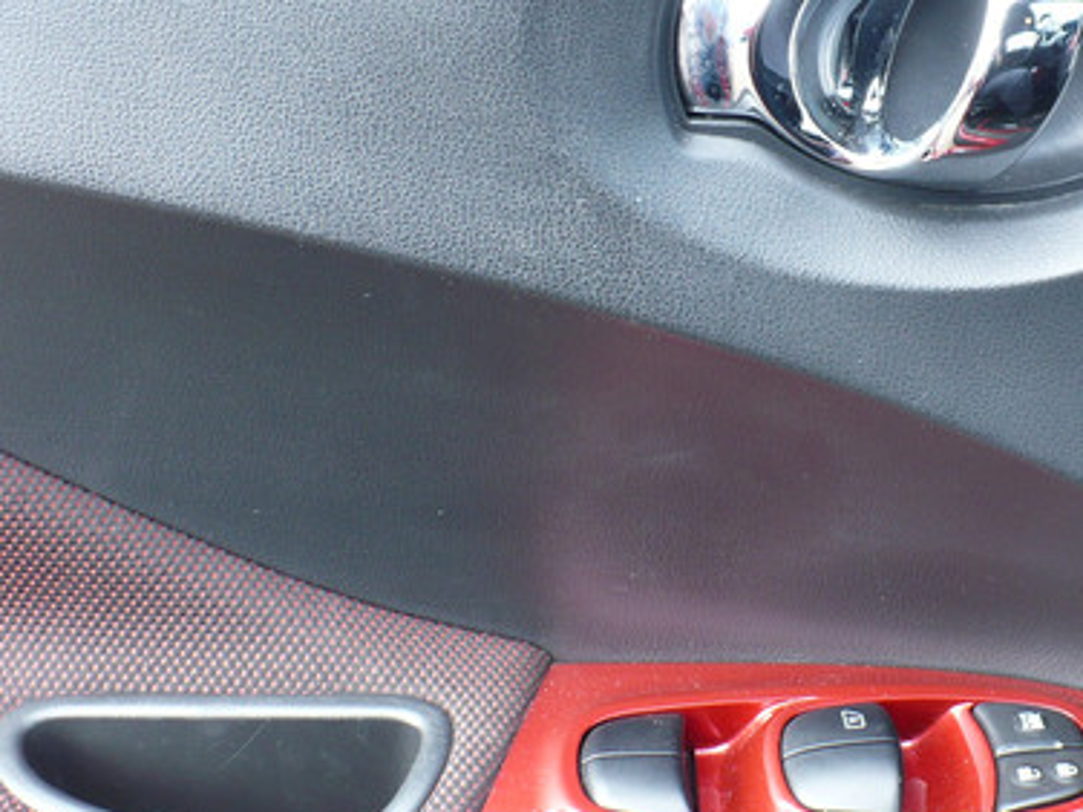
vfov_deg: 23.3
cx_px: 714
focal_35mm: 63
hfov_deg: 30.5
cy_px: 438
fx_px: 1971
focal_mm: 6.1
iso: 100
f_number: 2.8
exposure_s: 1/40
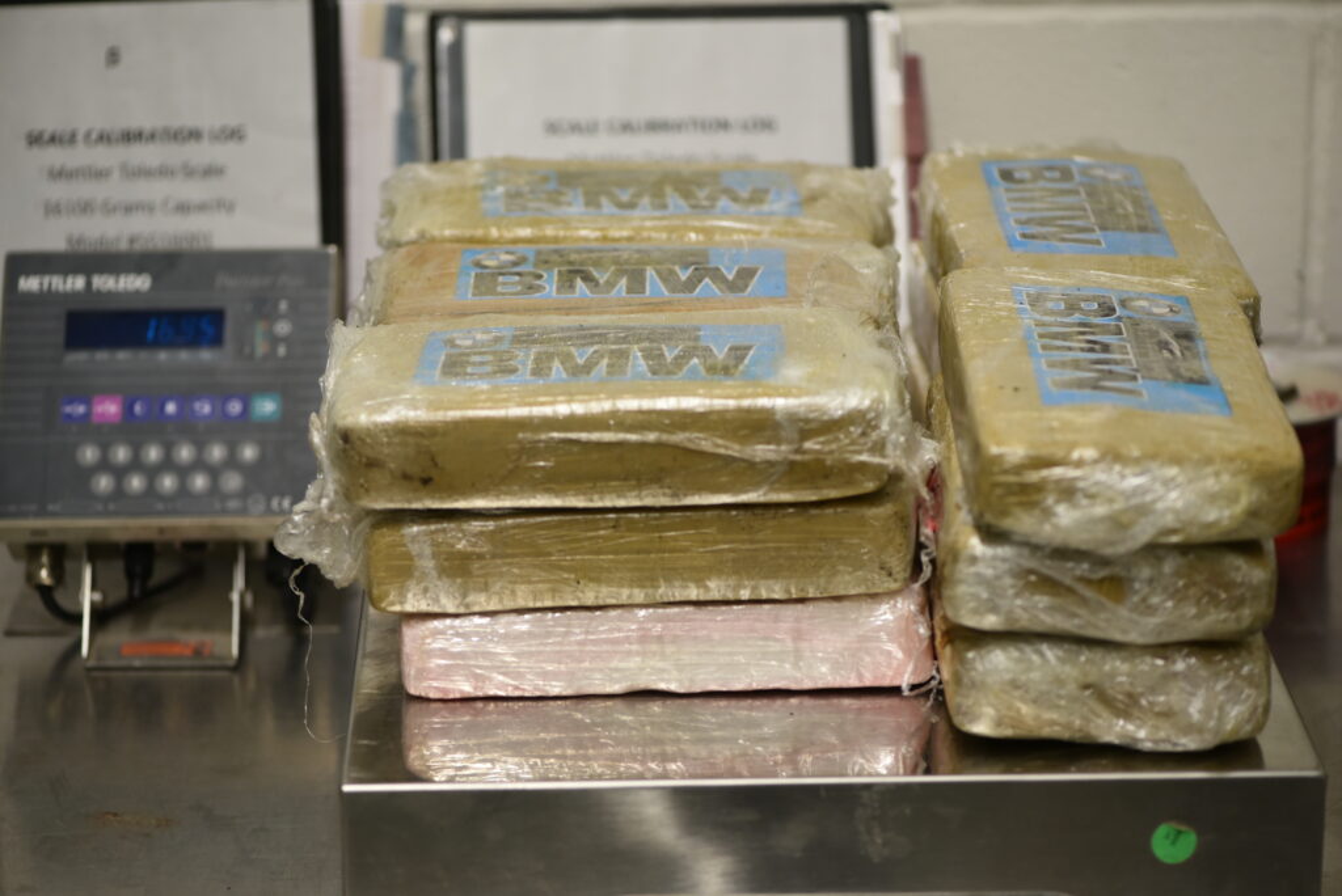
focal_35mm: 105
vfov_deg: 13.1
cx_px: 671
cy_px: 448
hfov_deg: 19.4
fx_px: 3916
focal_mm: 105
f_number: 3.5
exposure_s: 1/200
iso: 800
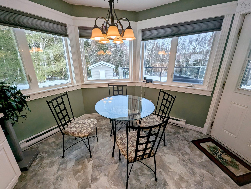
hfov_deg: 106.1
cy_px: 94
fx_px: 94
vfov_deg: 90.1
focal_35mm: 13
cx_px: 126
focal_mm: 1.95
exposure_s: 1/432
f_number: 2.2
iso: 41
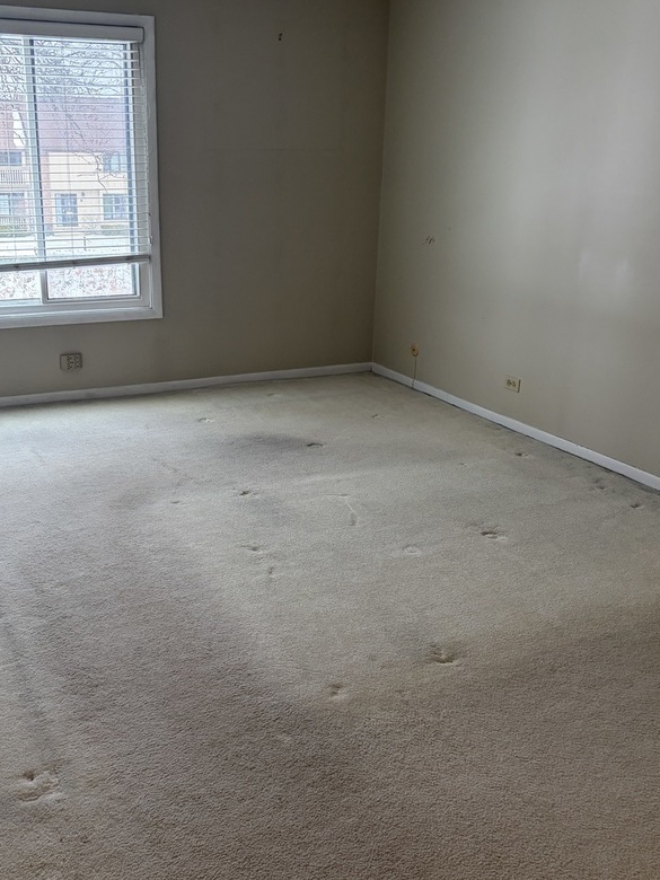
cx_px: 267
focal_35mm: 36
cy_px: 426
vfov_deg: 51.3
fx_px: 915
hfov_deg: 39.5
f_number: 1.6
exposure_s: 1/60
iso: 160
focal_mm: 5.96
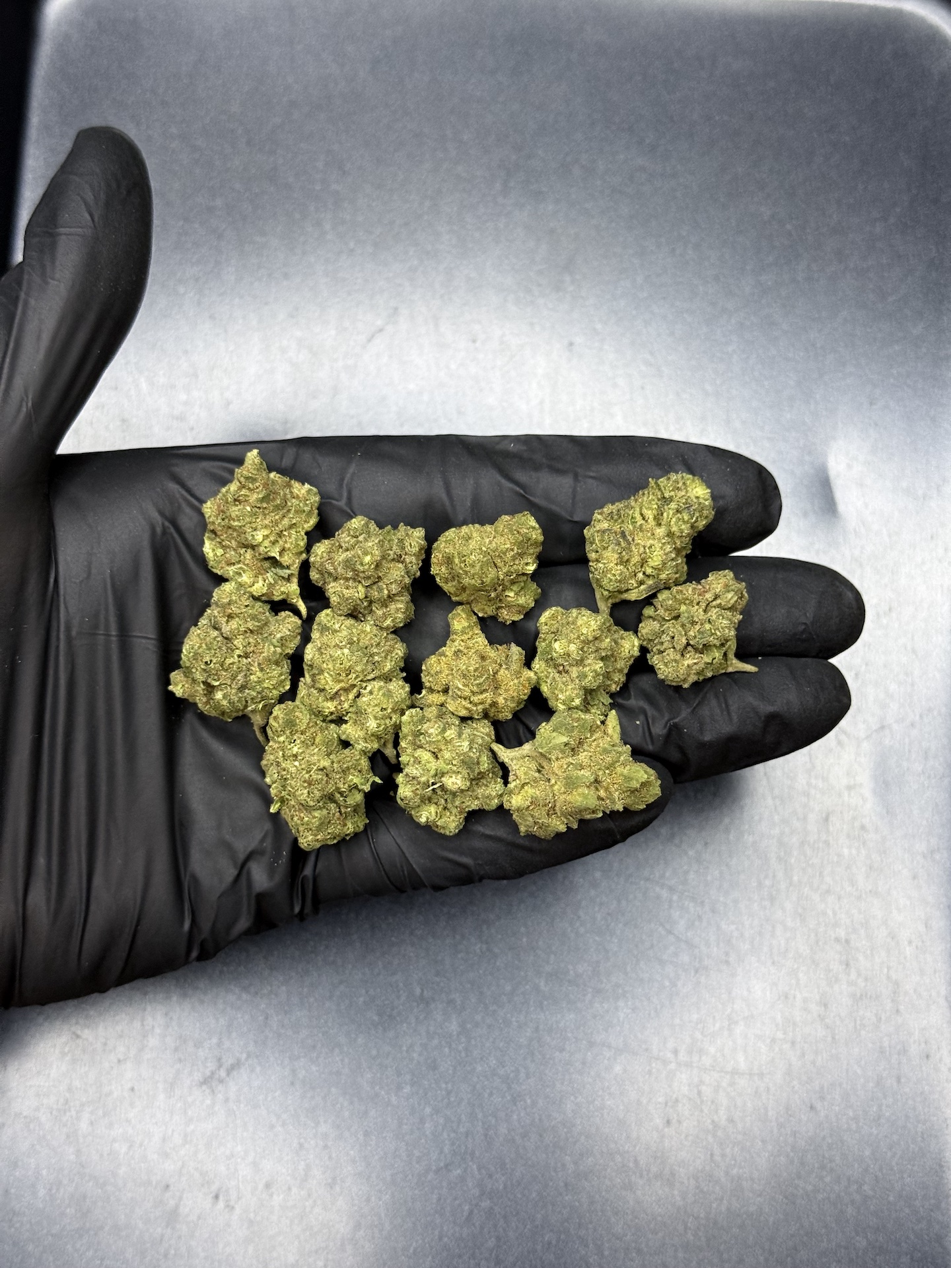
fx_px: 1758
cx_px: 476
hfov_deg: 30.3
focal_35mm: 48
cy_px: 634
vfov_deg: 39.7
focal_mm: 6.76
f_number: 1.78
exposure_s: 1/50
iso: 160
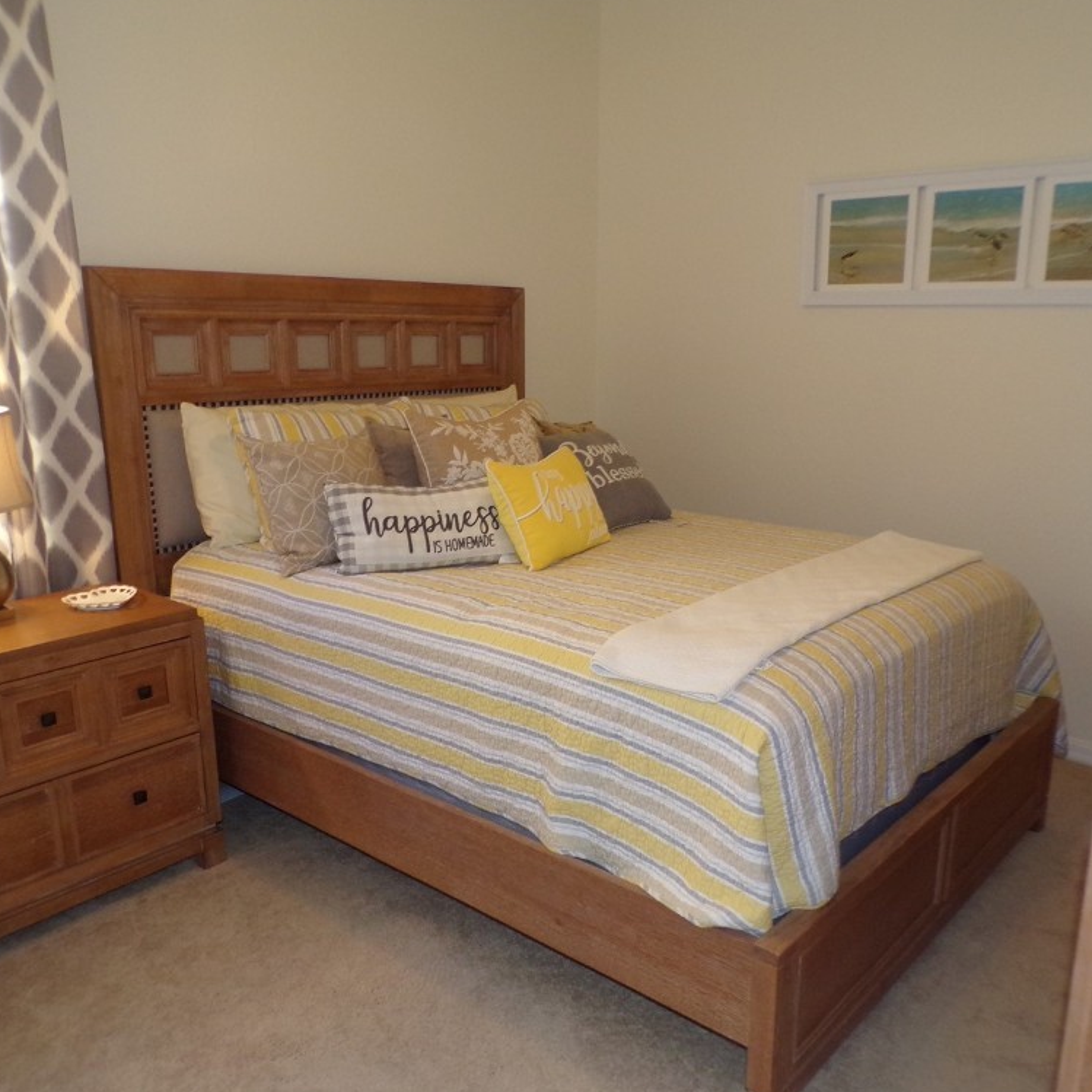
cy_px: 550
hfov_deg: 55.5
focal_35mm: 29
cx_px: 596
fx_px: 1035
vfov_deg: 55.6
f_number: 3
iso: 200
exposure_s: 1/34
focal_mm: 4.3
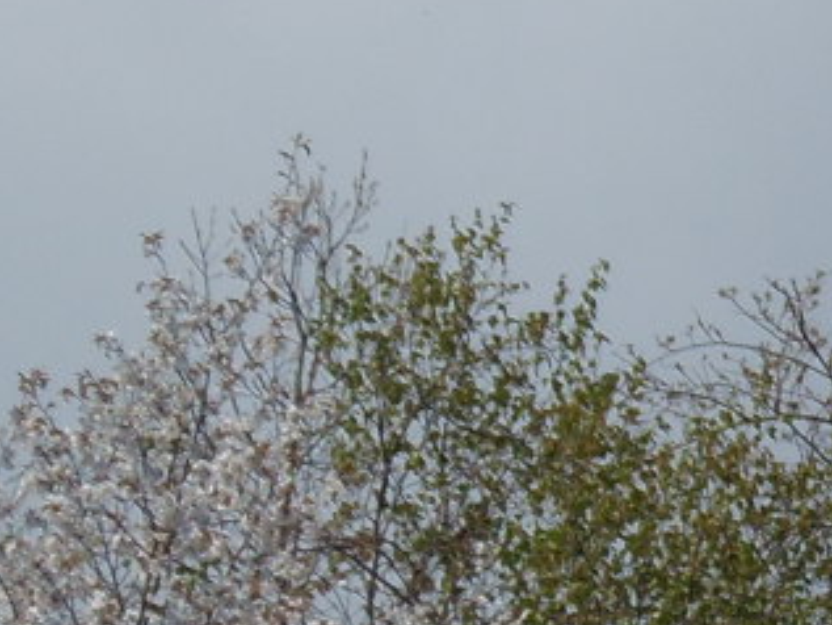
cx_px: 1362
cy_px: 888
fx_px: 19308
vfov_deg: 1.9
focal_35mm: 803
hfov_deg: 2.5
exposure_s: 1/800
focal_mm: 29.4
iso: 64
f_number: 4.8
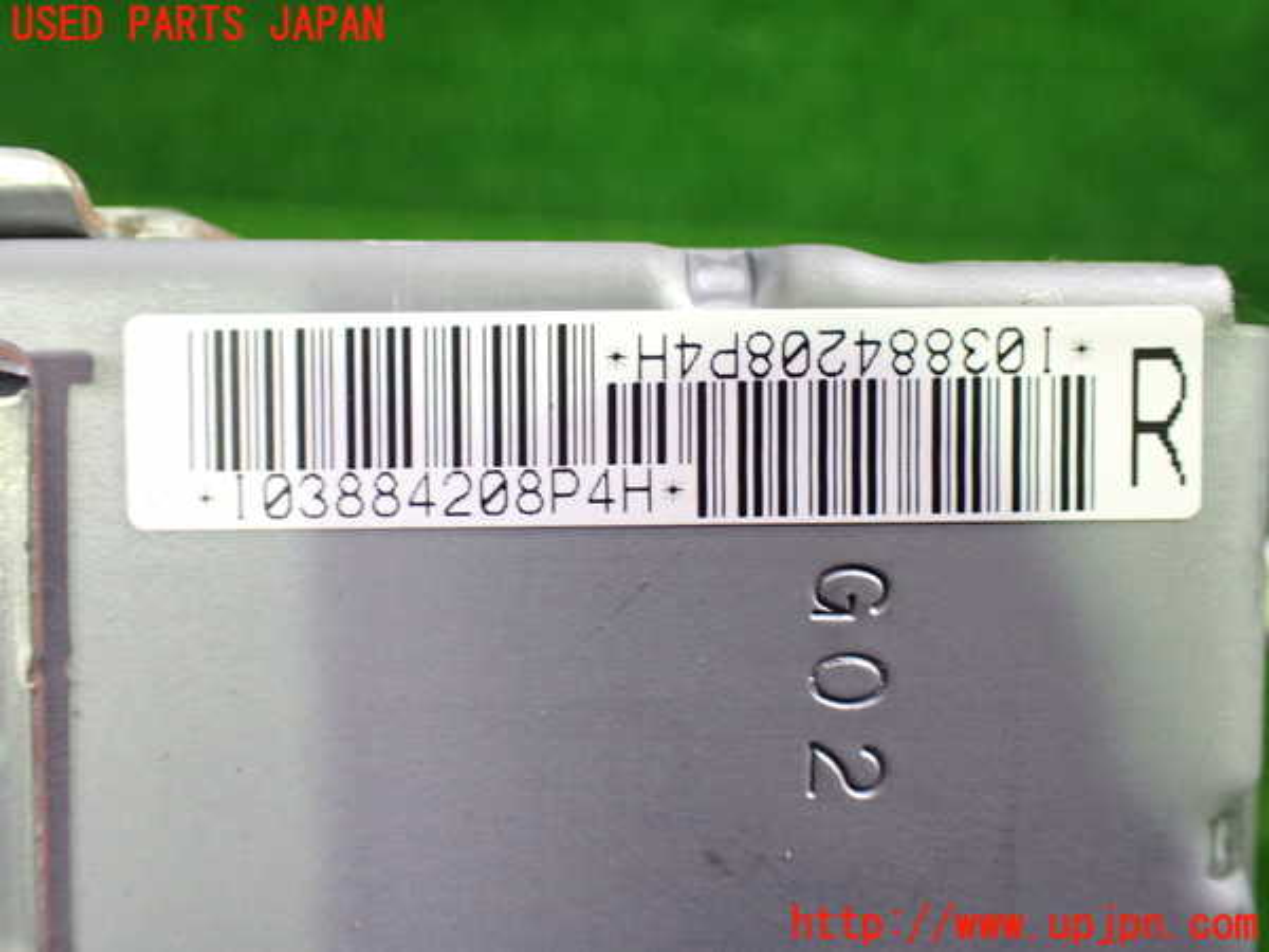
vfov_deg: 39.7
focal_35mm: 36
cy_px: 476
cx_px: 634
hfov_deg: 51.4
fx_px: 1320
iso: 800
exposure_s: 1/50
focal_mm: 6.37
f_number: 2.5
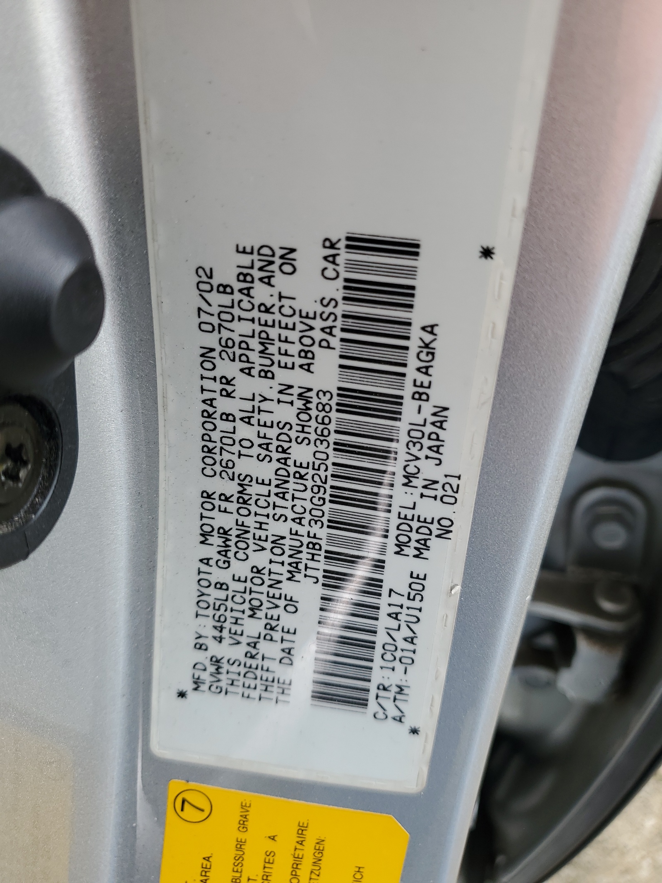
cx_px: 331
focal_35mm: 26
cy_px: 442
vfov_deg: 67.3
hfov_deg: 53.1
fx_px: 663
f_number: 1.5
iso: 50
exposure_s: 1/238
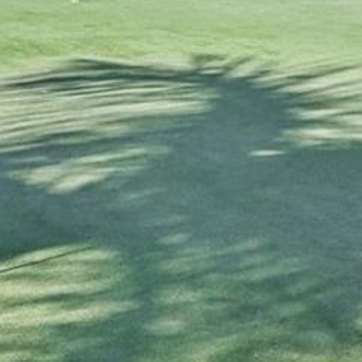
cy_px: -145
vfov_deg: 14.8
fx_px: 1311
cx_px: 120
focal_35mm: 111
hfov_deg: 15.7
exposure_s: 1/1600
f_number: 8
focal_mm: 19.5
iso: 400
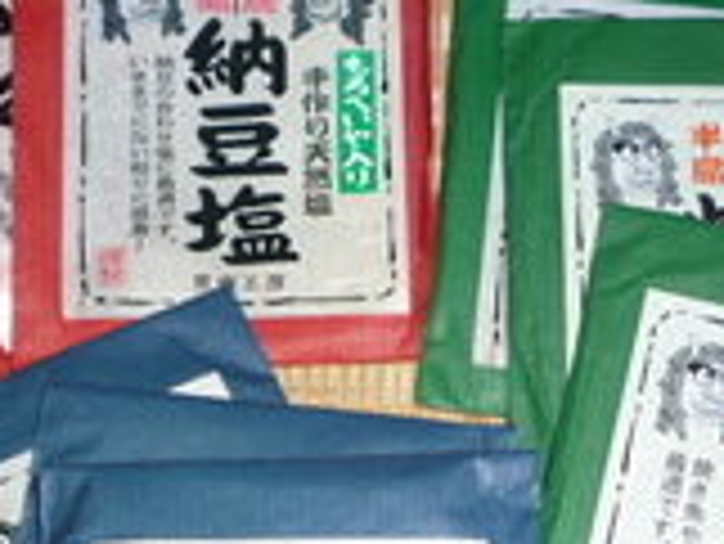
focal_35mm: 67
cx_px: 373
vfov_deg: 21.5
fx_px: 1402
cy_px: 486
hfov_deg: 28.9
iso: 100
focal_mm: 5.2
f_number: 3.3
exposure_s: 1/30
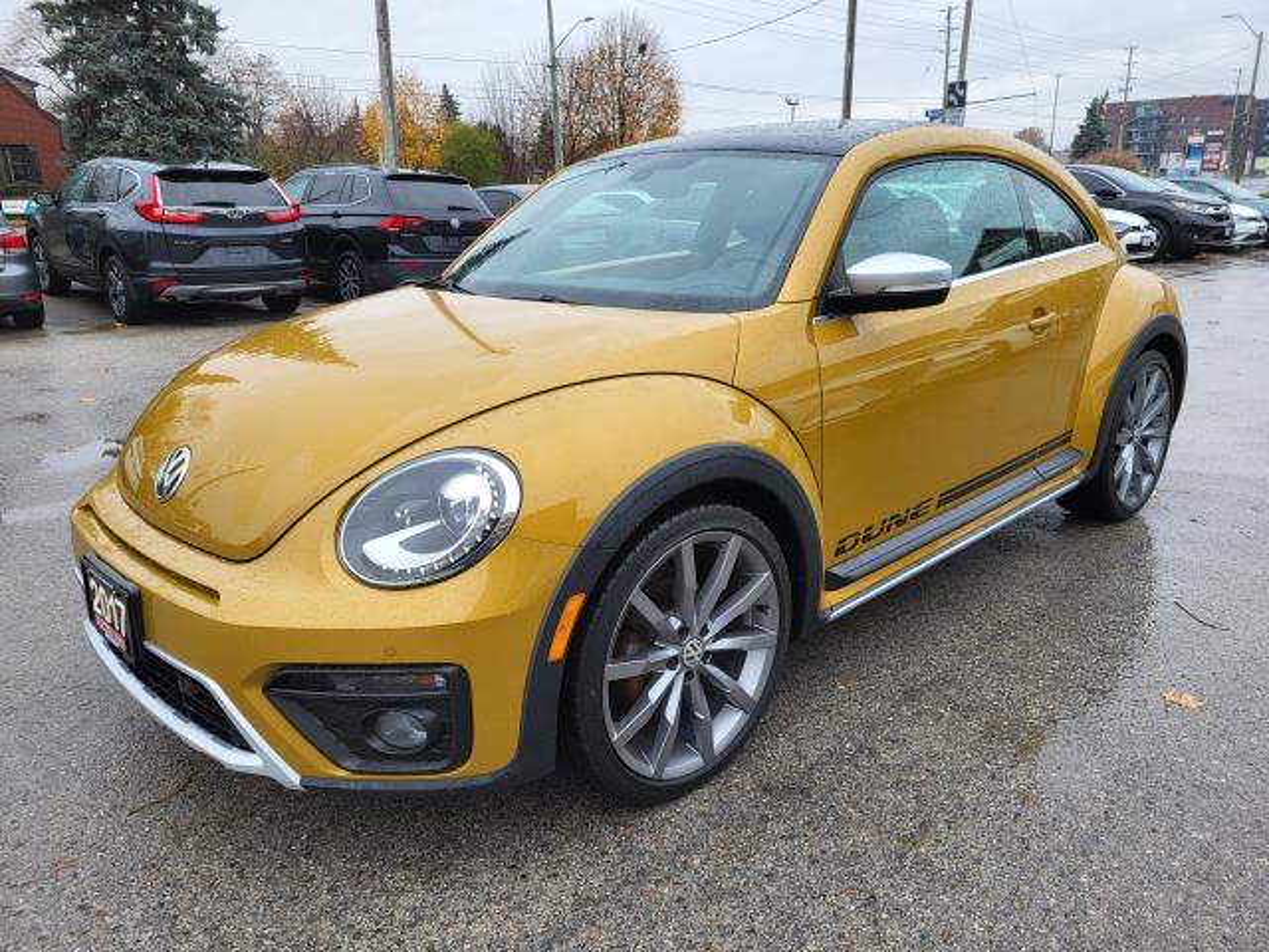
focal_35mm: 26
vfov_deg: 53.1
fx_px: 953
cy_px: 476
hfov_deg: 67.3
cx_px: 634
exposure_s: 1/277
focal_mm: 5.4
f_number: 1.8
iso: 40
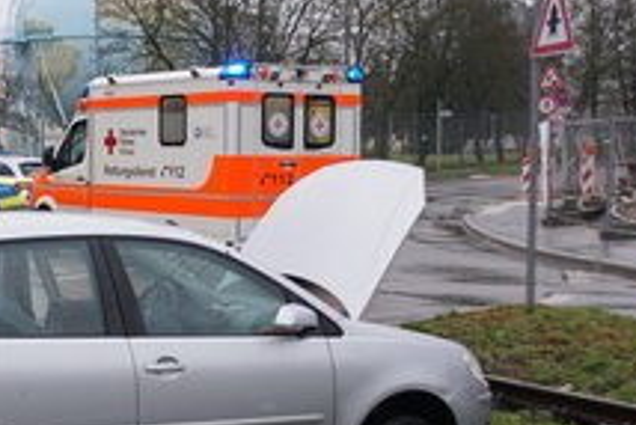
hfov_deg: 27.4
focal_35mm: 73
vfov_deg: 18.6
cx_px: 181
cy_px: 314
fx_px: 1290
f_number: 4
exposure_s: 1/160
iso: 200
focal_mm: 26
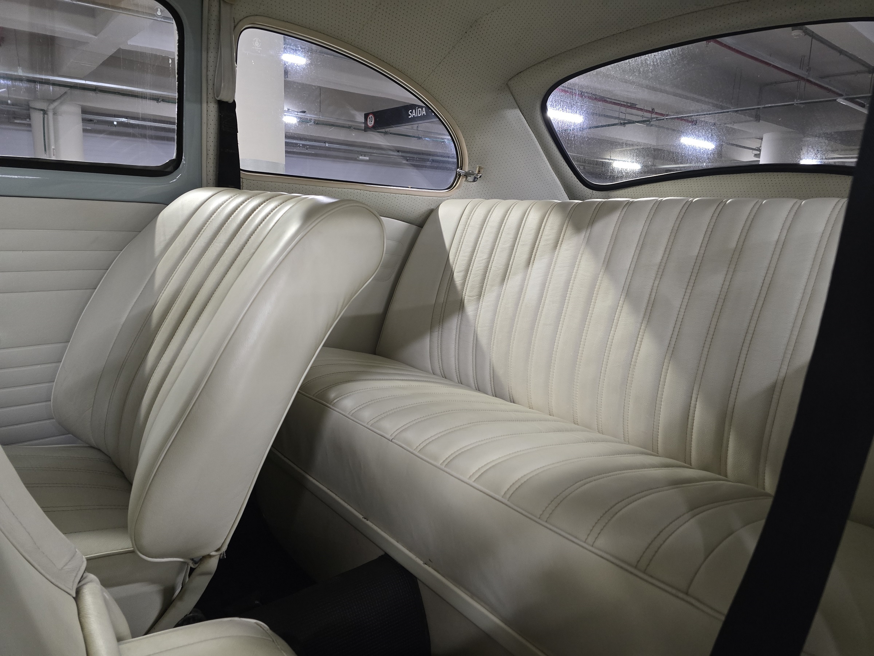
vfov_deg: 58.9
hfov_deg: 73.9
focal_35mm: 23
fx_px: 581
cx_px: 437
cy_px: 328
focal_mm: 6.3
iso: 640
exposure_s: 1/60
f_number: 1.7
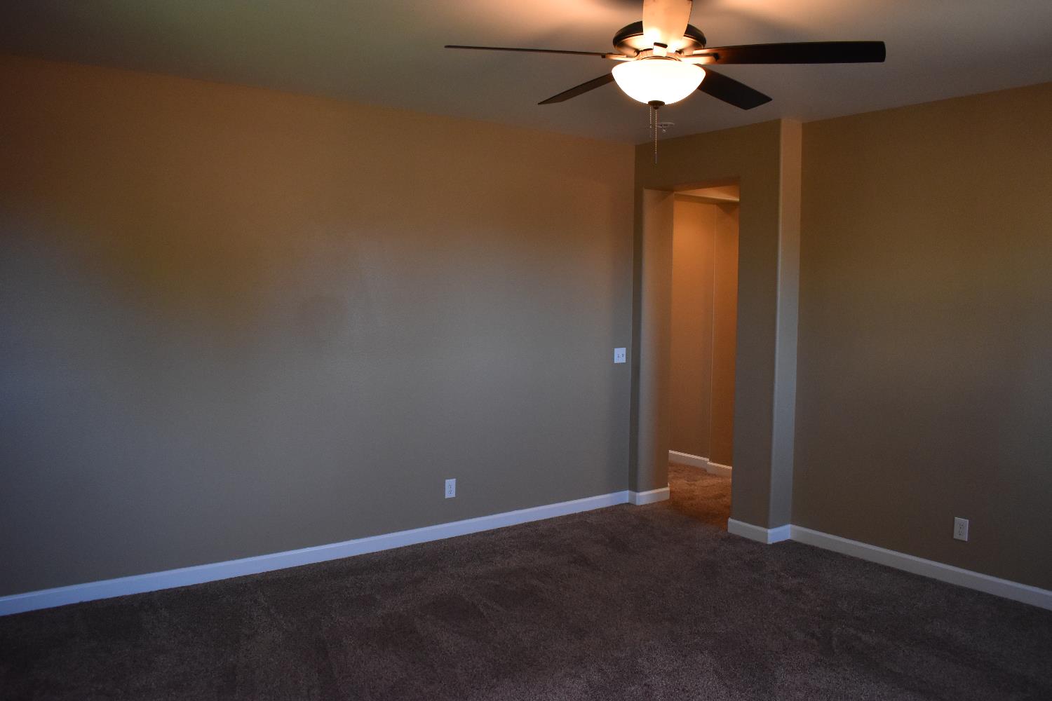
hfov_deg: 67.4
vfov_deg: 47.9
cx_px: 526
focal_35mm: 27
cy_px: 350
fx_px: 789
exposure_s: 1/125
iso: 1250
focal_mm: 18
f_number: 3.5
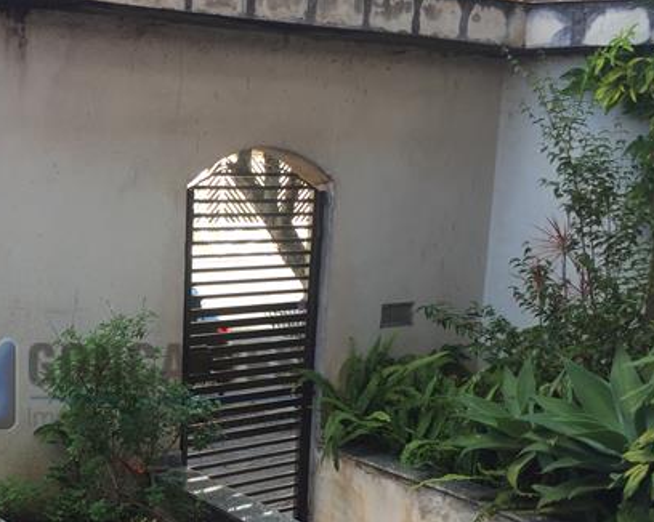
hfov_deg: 35.7
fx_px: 967
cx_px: 98
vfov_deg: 29.7
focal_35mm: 50
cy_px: 394
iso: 32
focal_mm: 4.15
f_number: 2.2
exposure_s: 1/120
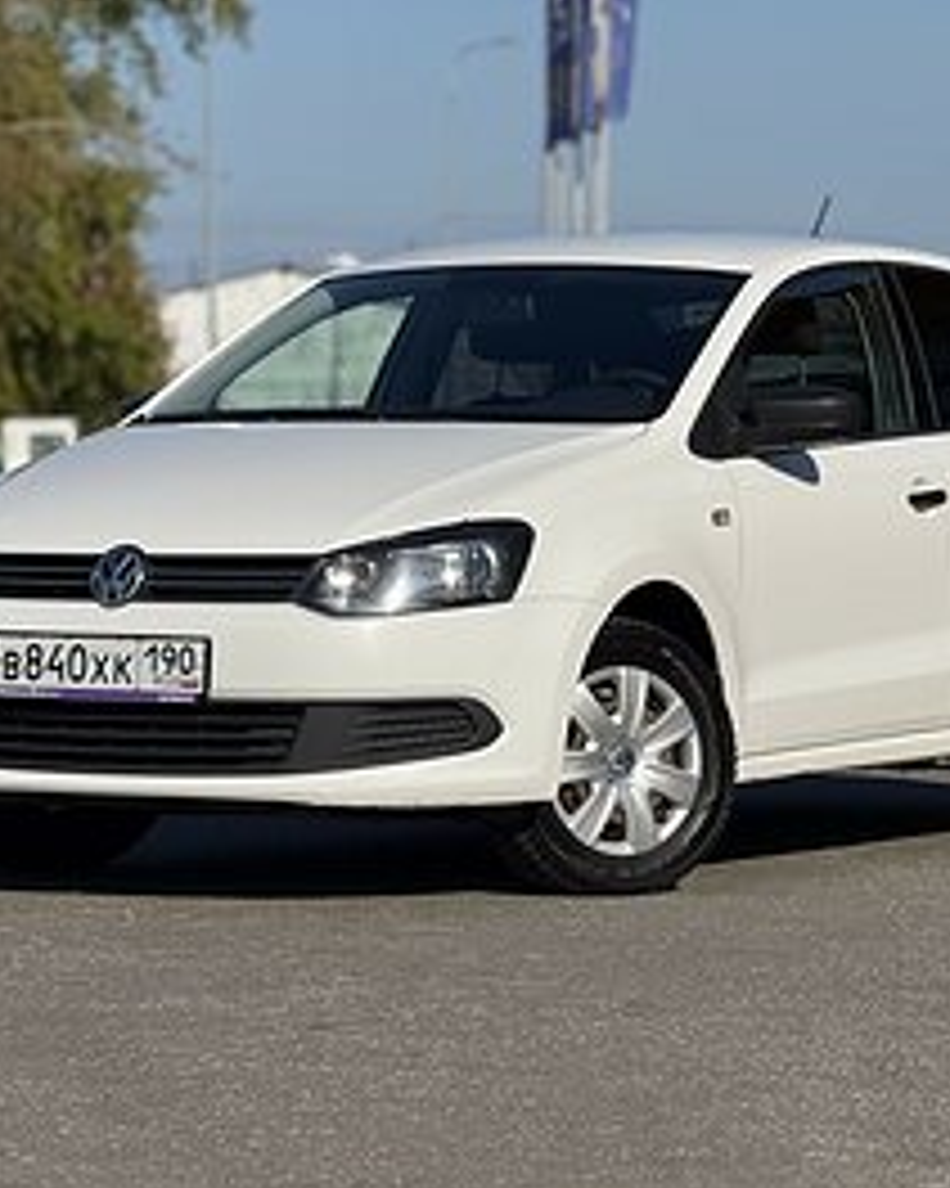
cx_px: 567
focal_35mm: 158
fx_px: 5556
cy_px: 596
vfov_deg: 12.2
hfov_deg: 9.8
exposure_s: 1/3344
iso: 50
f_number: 2.8
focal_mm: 15.66
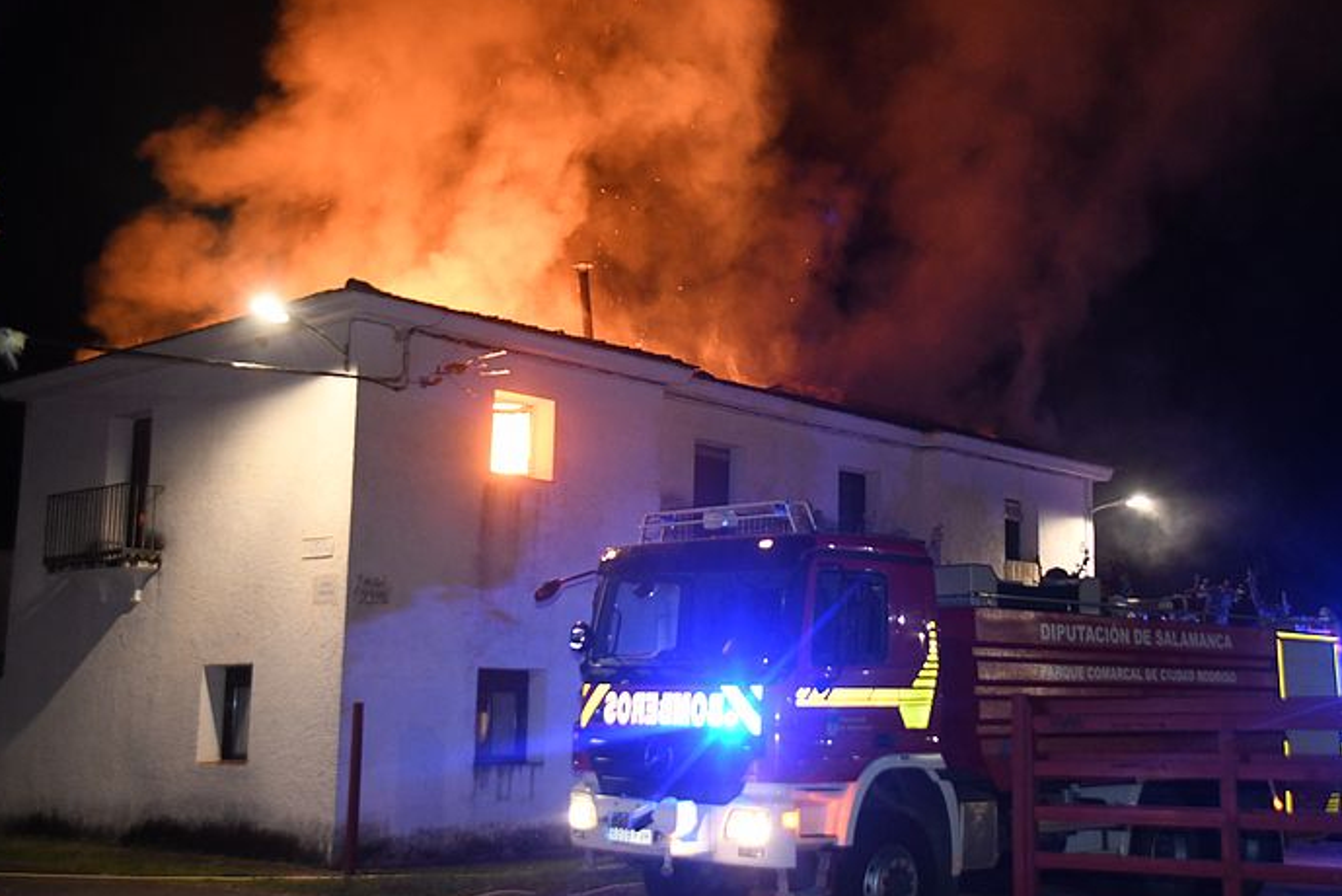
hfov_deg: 51.7
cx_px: 771
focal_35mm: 37
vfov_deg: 36.0
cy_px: 470
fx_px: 1380
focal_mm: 30
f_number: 3.2
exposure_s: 1/40
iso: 4000
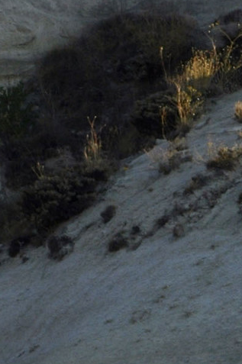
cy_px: 743
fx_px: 13384
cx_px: 337
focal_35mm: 1325
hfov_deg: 1.0
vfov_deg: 1.6
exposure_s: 1/320
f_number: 7.1
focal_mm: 175
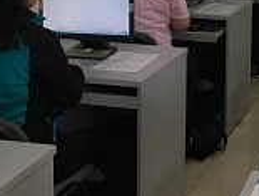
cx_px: 282
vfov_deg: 16.4
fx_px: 652
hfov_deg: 21.4
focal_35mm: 87
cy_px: -39
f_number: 2.2
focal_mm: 4.15
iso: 40
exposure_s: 1/17
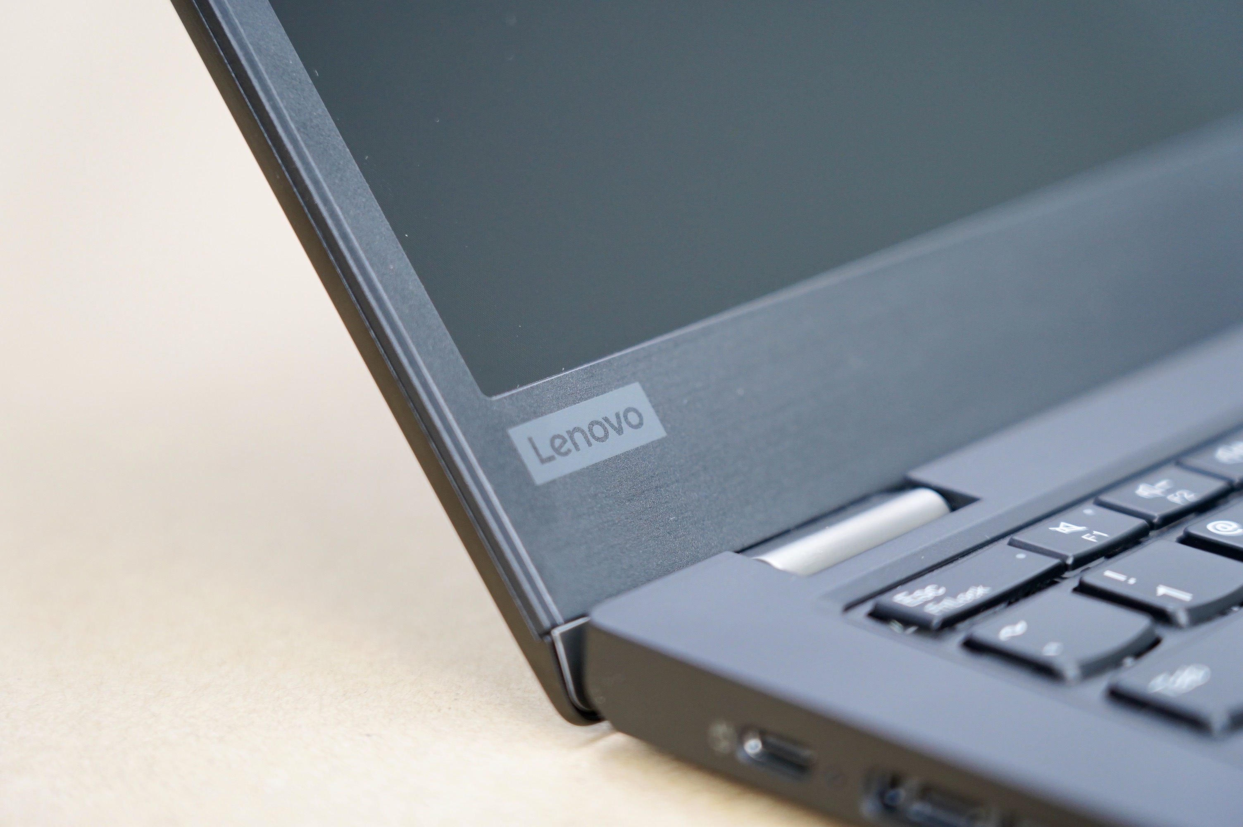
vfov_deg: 13.0
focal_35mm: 105
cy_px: 414
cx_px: 622
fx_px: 3622
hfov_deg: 19.5
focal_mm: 105
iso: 1600
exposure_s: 1/250
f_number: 4
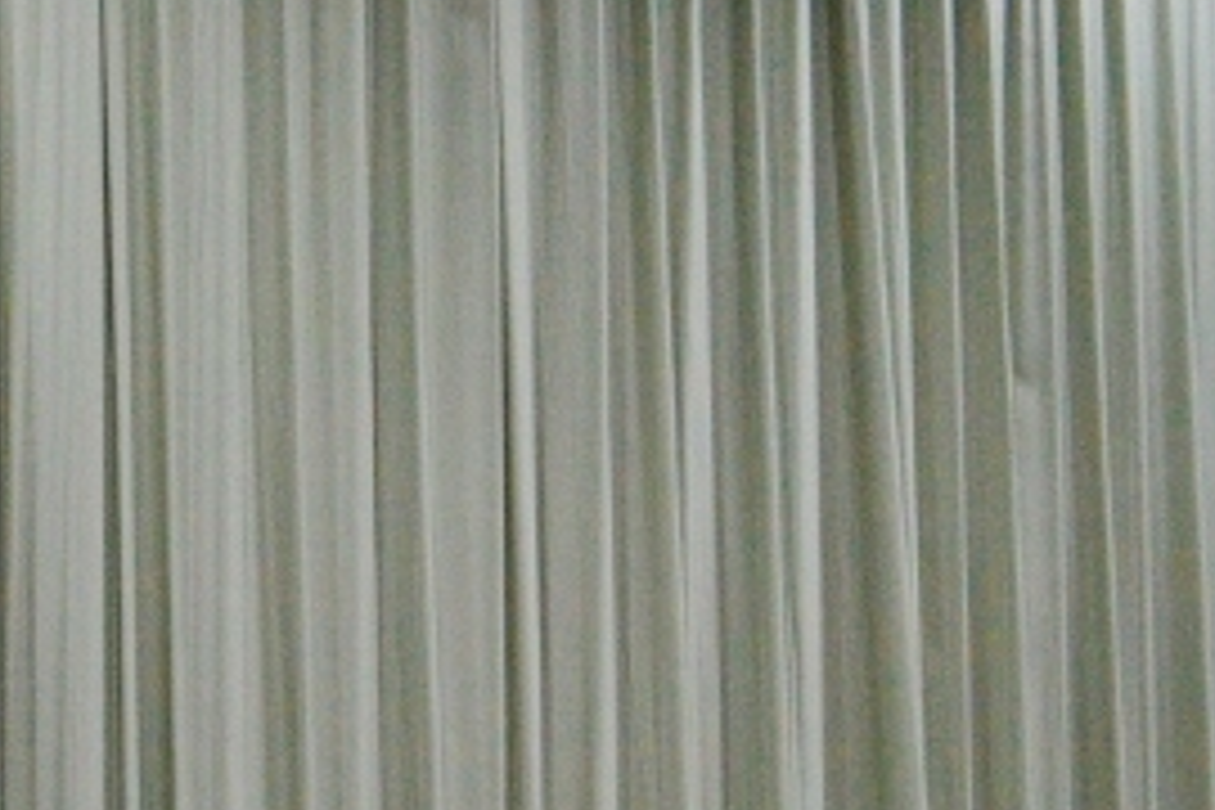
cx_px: -158
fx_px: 2700
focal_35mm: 80
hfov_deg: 23.6
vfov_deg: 15.9
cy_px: 1163
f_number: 3.5
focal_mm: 18
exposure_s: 1/60
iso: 3200
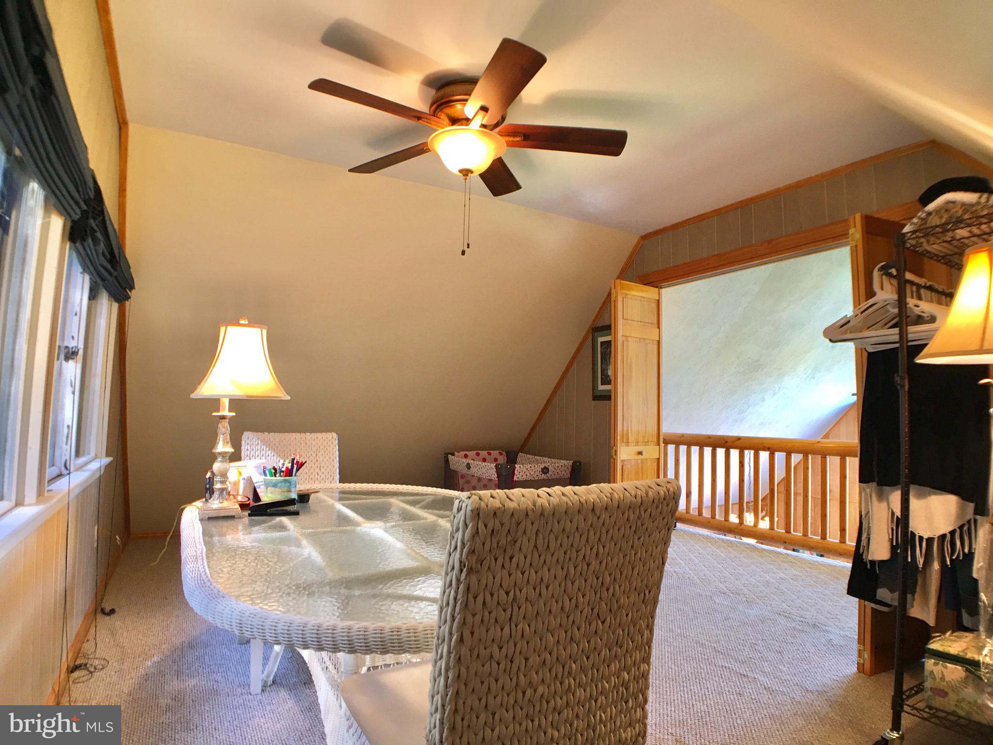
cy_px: 372
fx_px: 832
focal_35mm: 29
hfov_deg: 61.7
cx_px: 496
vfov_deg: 48.2
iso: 25
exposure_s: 1/15
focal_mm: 4.15
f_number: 2.2
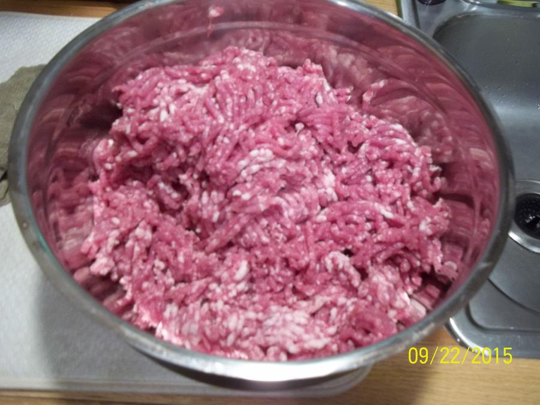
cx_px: 270
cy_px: 202
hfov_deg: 56.8
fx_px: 499
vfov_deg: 44.2
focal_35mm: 32
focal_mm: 5.7
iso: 160
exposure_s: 1/25
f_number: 2.9
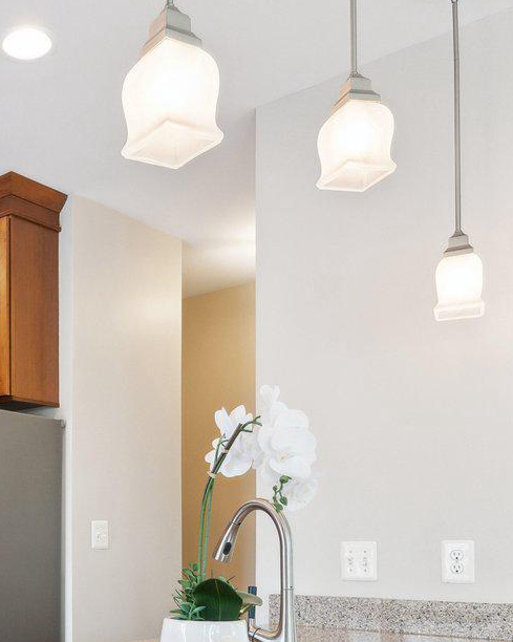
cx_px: -22
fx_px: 836
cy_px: 538
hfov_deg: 31.1
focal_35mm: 44
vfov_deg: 39.9
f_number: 7.1
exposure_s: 1/50
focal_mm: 14
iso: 400
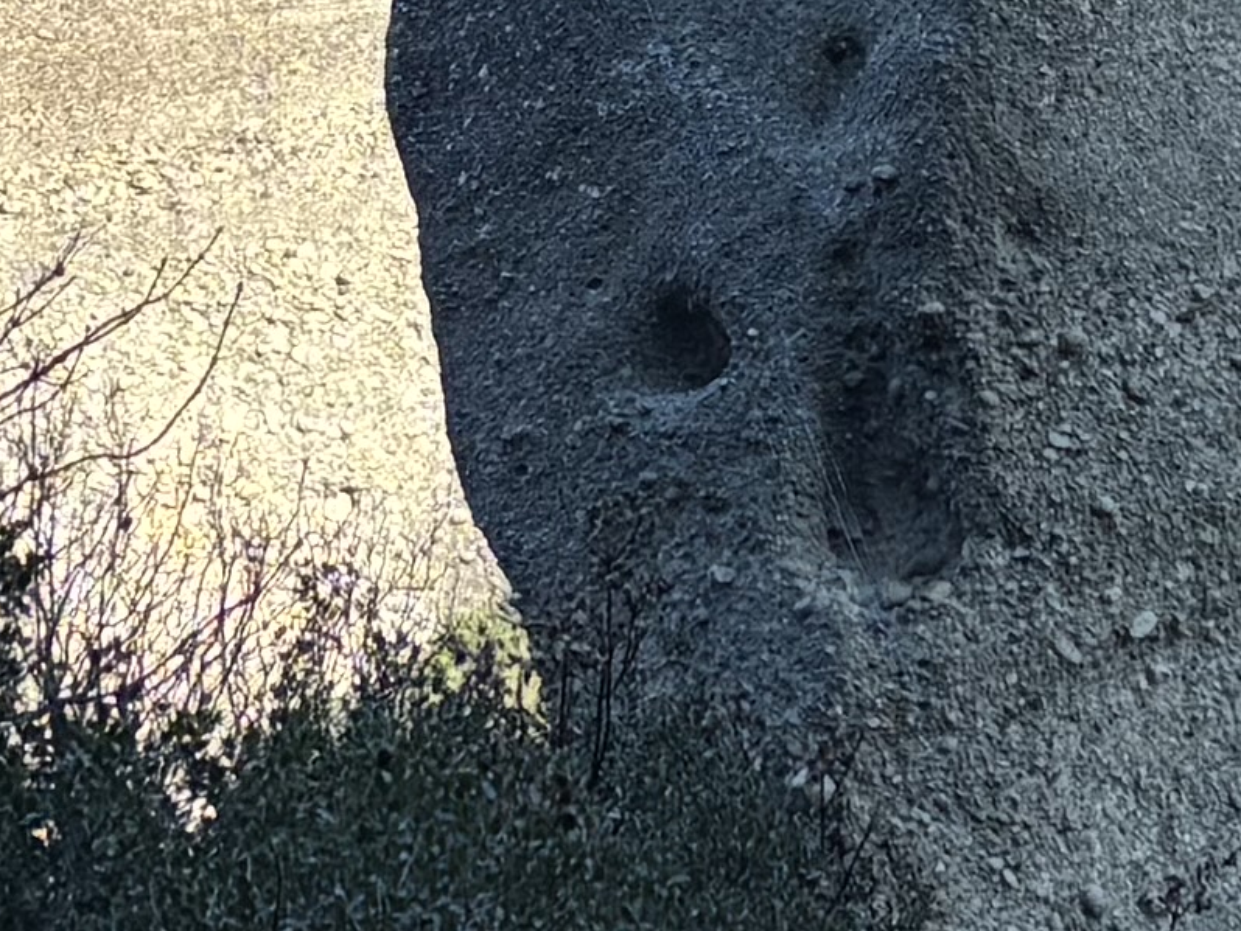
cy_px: -389
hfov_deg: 10.6
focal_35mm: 186
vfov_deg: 7.9
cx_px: 908
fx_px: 6670
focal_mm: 5.96
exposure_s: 1/1437
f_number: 1.6
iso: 50
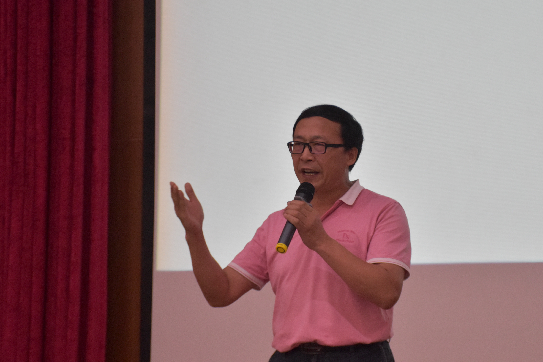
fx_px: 2292
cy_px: 233
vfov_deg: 9.0
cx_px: 332
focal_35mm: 152
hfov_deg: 13.5
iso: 1600
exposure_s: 1/50
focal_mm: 70
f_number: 5
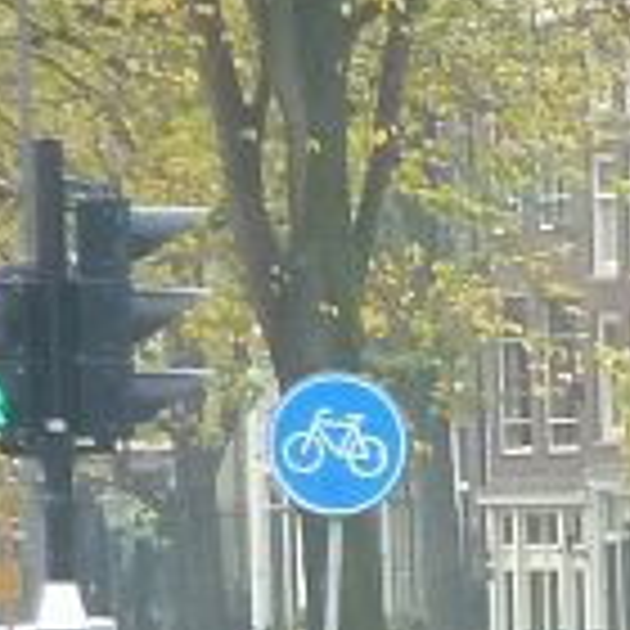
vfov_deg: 2.3
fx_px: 15855
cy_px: 1346
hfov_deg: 2.2
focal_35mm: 770
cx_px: 2178
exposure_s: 1/80
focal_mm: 19.5
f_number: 4.4
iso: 250
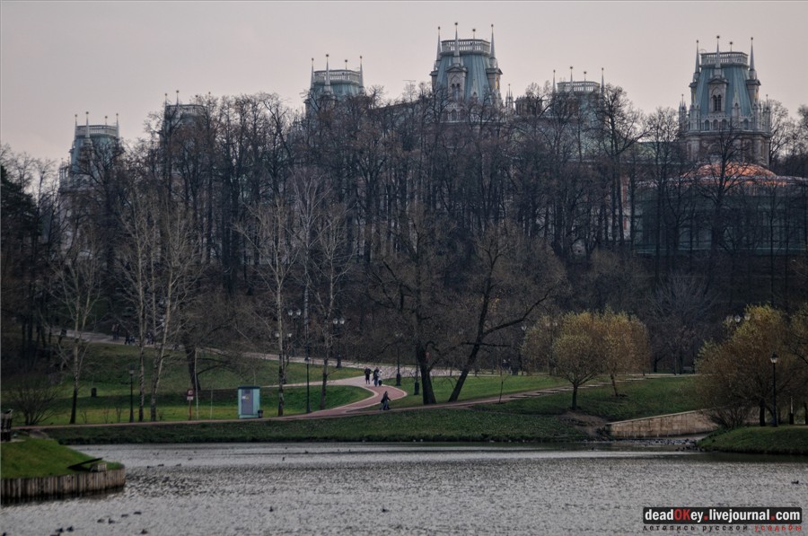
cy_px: 268
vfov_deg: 10.1
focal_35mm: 135
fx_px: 3025
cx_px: 404
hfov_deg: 15.2
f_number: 5.6
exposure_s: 1/640
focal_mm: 90
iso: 200
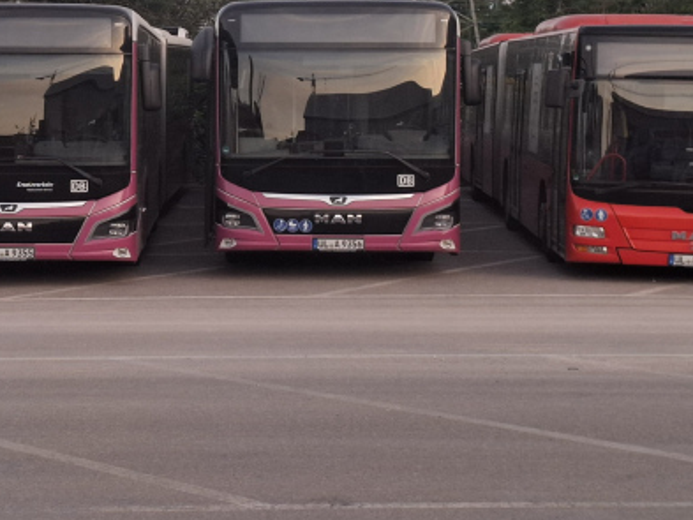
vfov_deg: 19.2
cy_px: 103
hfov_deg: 25.5
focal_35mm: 76
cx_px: 217
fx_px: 1522
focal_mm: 5.54
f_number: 1.8
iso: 50
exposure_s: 1/100
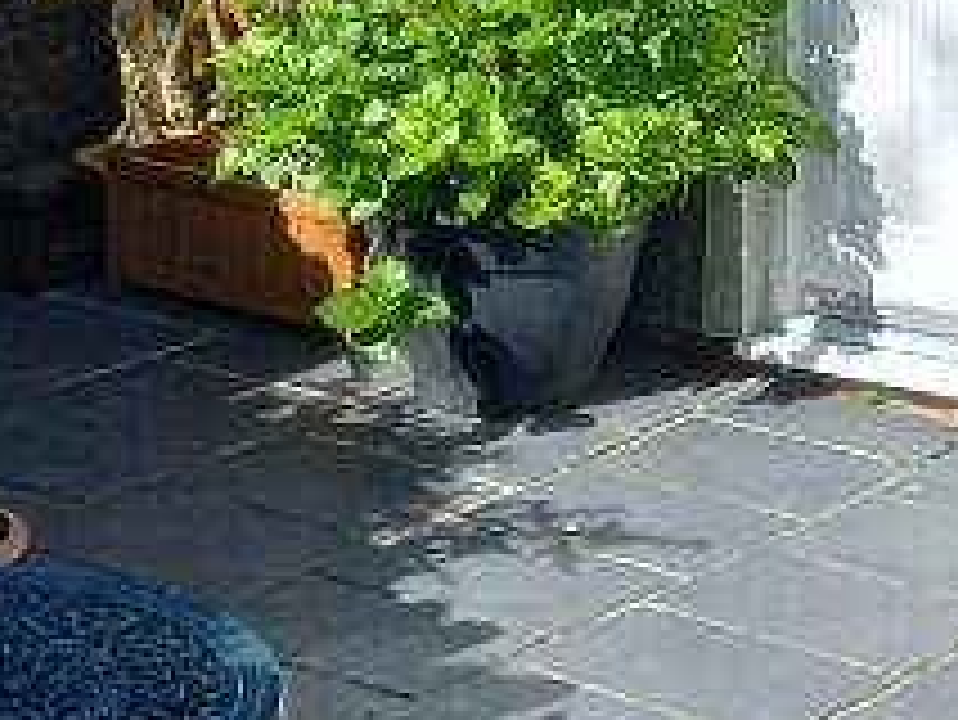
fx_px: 3323
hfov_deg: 15.7
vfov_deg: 12.1
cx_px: 1201
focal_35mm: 120
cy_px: -176
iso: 25
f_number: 2
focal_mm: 4.6
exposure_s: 1/488
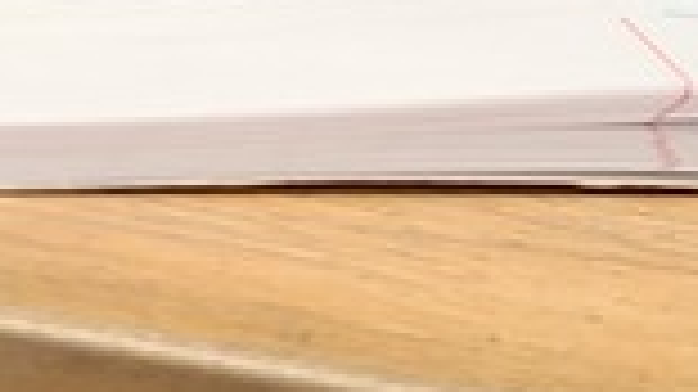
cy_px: -919
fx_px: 3459
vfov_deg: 5.9
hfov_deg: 11.5
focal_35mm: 187
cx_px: 207
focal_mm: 5.4
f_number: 1.8
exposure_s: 1/60
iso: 64
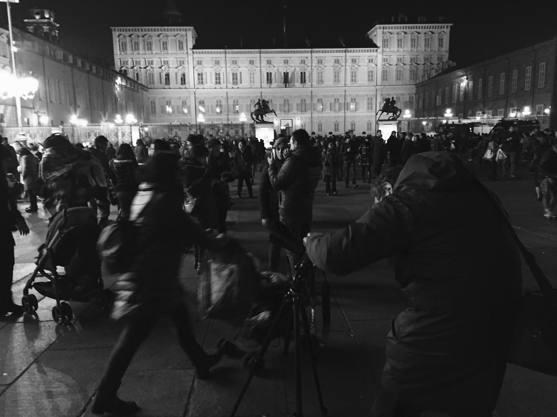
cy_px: 208
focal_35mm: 29
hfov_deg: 61.7
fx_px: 467
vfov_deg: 48.2
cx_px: 278
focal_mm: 4.15
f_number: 2.2
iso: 320
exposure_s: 1/17
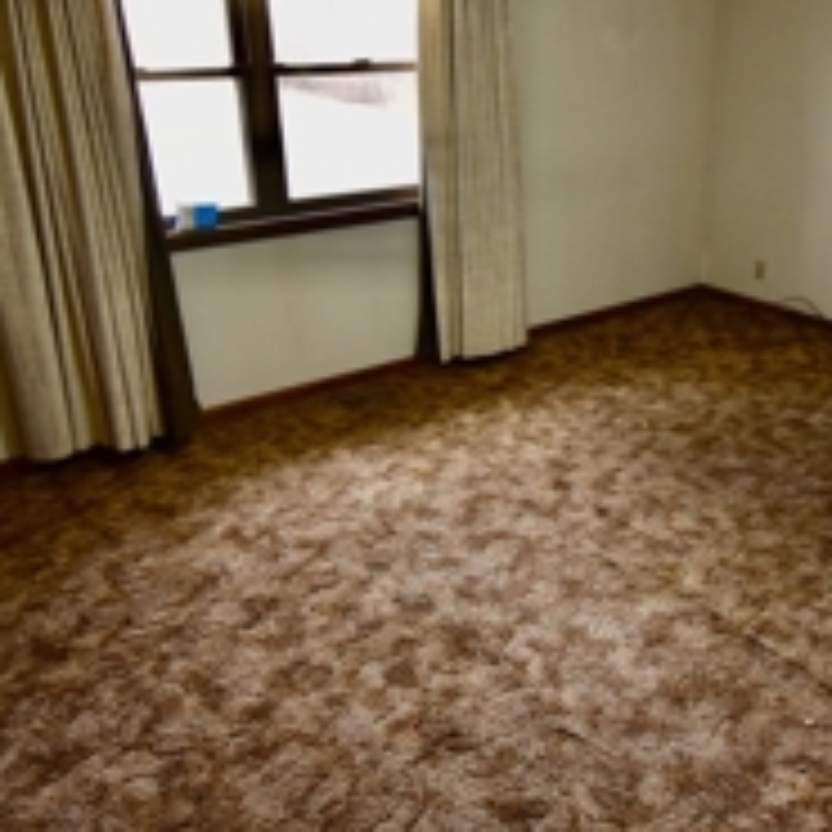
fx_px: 843
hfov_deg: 52.0
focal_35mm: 31
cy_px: 369
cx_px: 522
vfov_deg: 52.4
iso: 500
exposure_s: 1/60
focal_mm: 10
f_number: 4.5
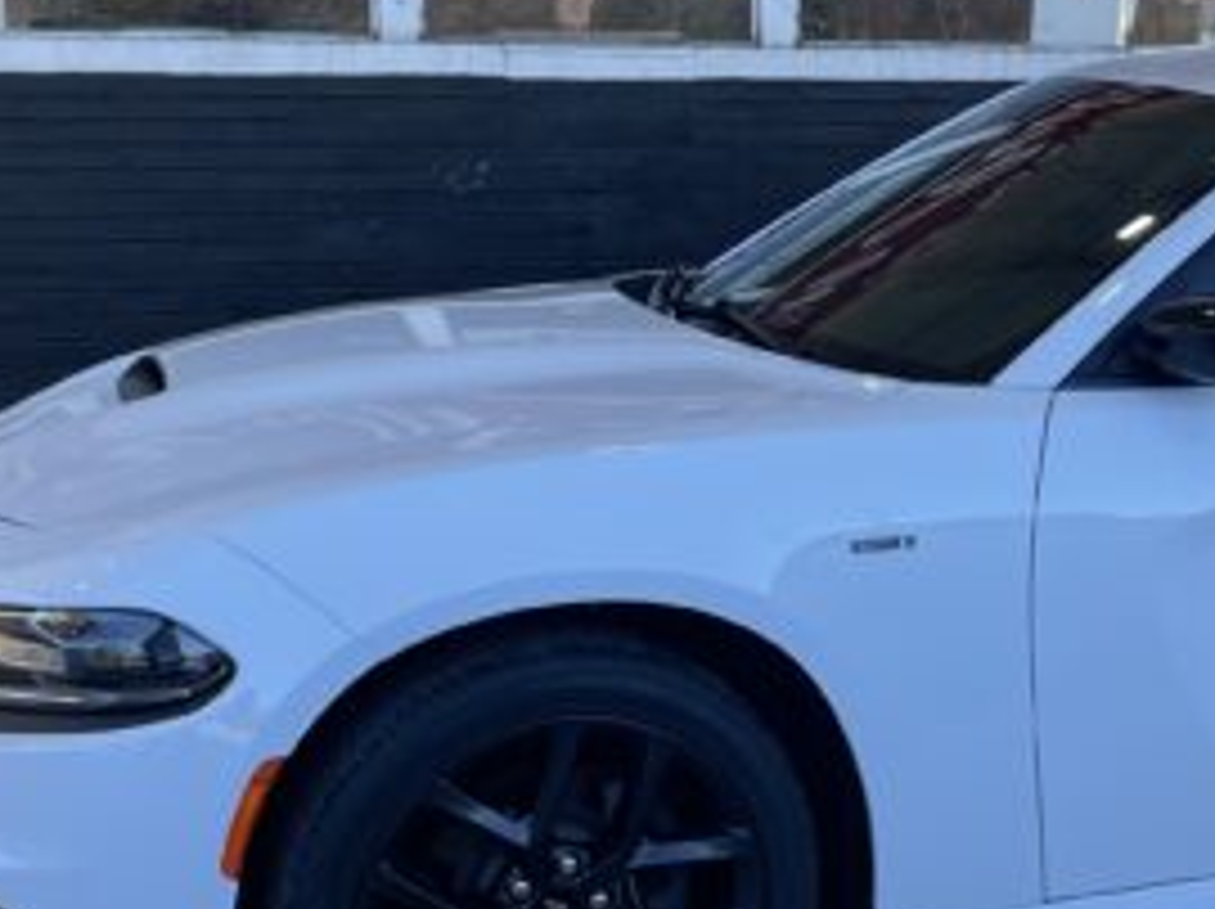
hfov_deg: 25.9
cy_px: 292
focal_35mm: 74
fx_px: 2595
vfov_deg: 19.8
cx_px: 972
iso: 32
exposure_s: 1/622
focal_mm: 4.2
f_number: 1.6
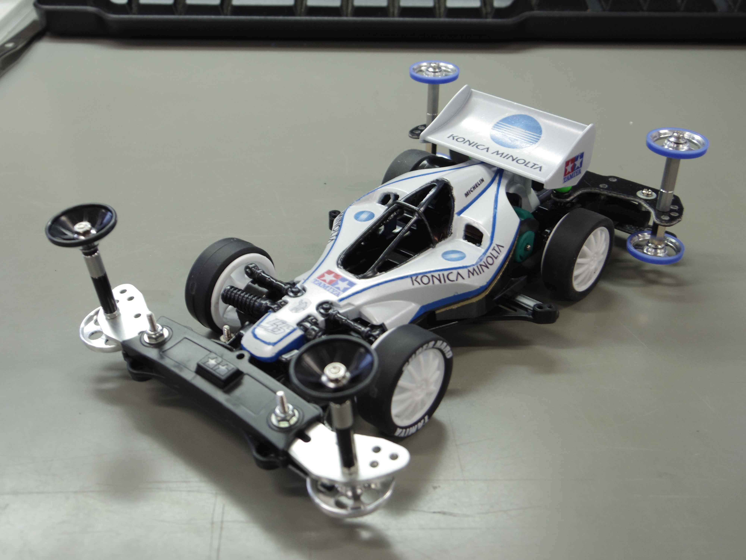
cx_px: 373
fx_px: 884
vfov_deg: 35.1
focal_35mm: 41
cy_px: 280
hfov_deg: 45.8
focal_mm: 7.5
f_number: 3.2
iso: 125
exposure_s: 1/8
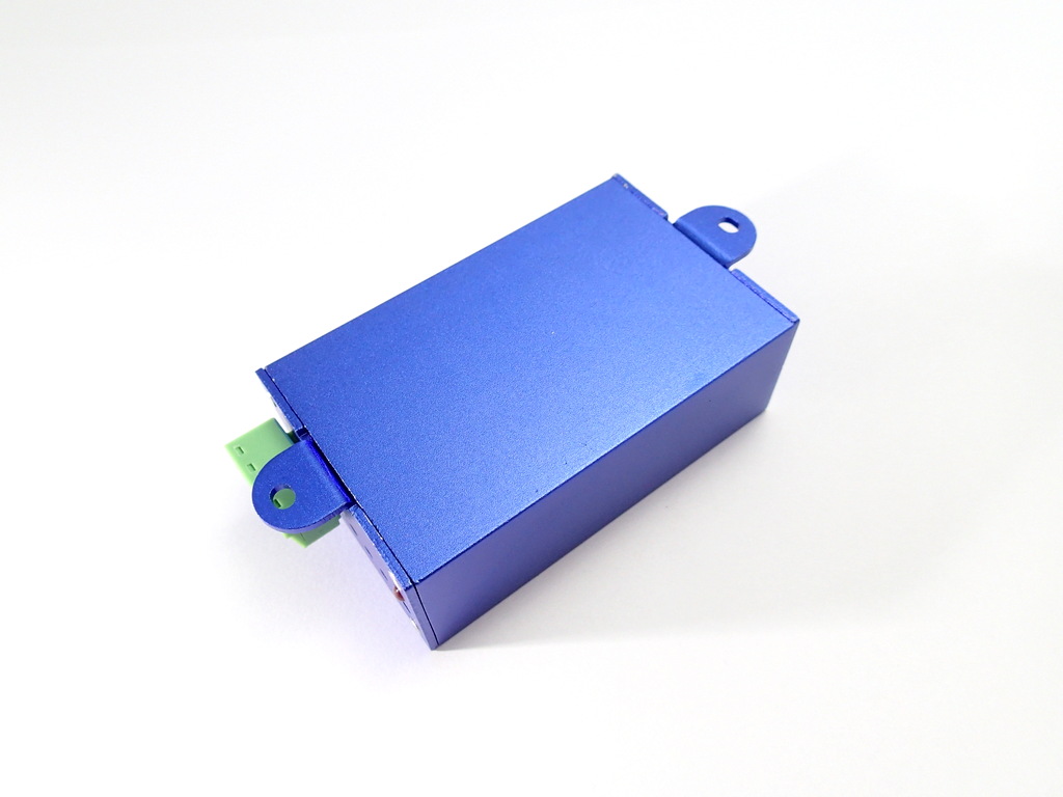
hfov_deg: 69.4
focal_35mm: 25
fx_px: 768
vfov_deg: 54.9
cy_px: 398
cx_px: 532
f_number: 2.8
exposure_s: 1/30
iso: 320
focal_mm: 4.5
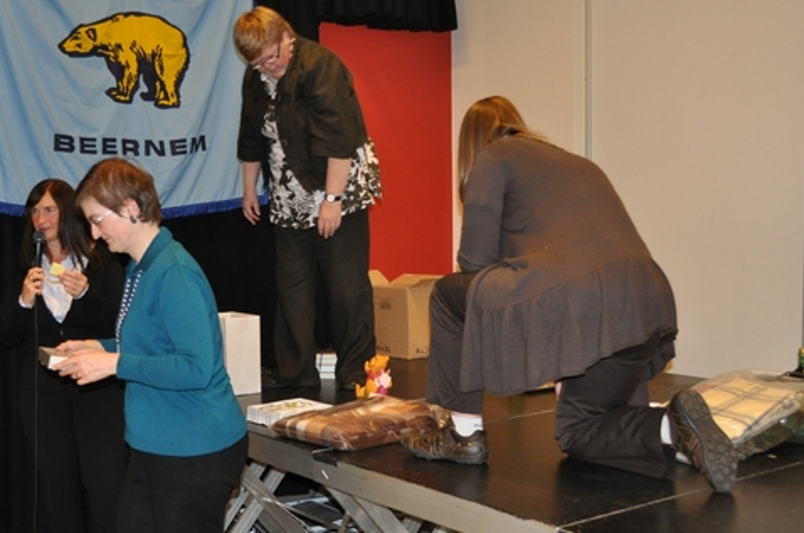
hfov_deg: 40.3
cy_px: 298
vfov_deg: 27.4
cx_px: 336
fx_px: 1092
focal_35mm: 49
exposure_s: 1/60
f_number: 4.2
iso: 800
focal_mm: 26
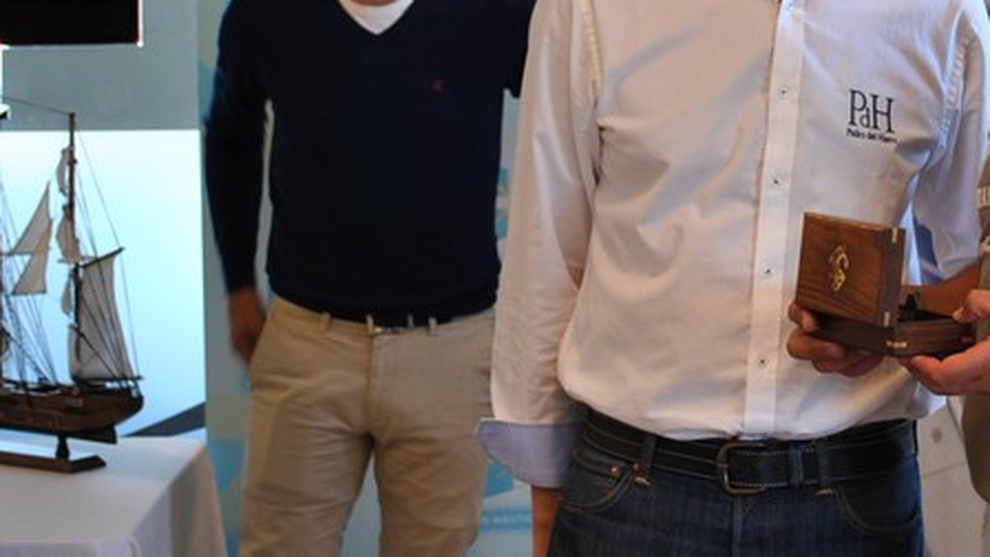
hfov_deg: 23.3
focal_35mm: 90
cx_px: 811
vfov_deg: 13.3
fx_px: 2363
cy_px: 69
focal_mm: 32
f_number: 4.8
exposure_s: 1/15
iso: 100
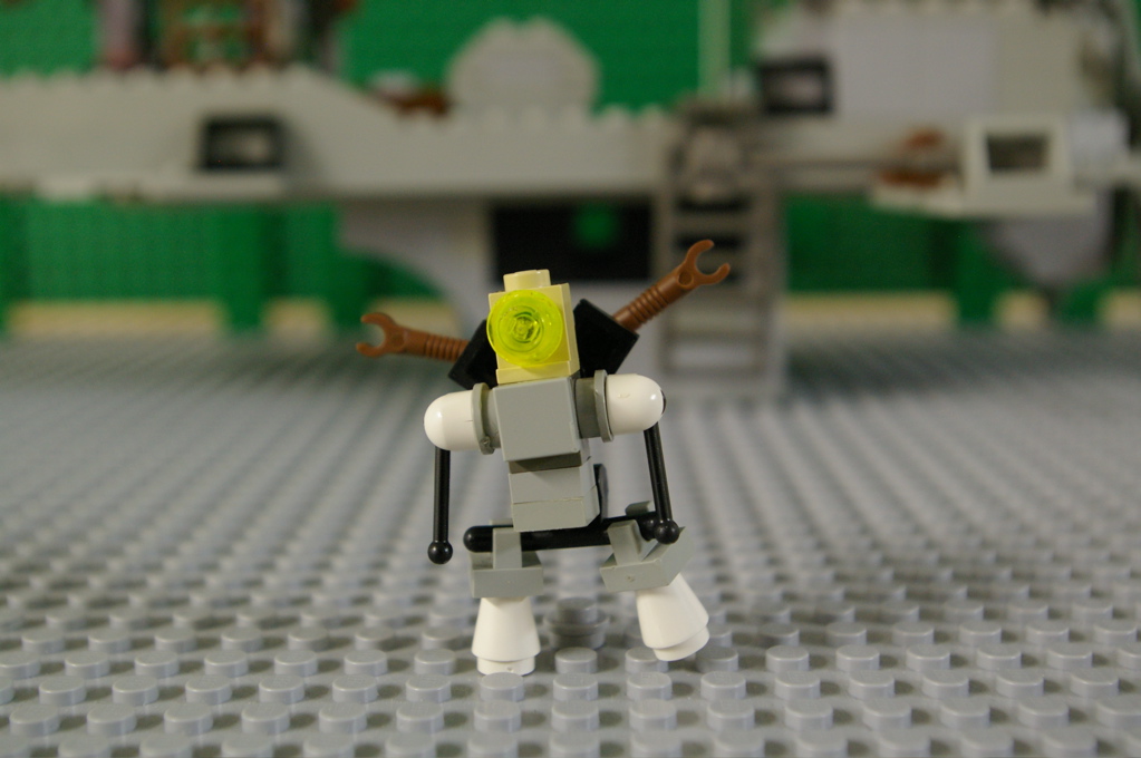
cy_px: 379
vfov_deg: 27.2
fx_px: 1567
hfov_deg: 40.0
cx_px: 570
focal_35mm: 50
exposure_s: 1/15
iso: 800
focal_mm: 33
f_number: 5.6
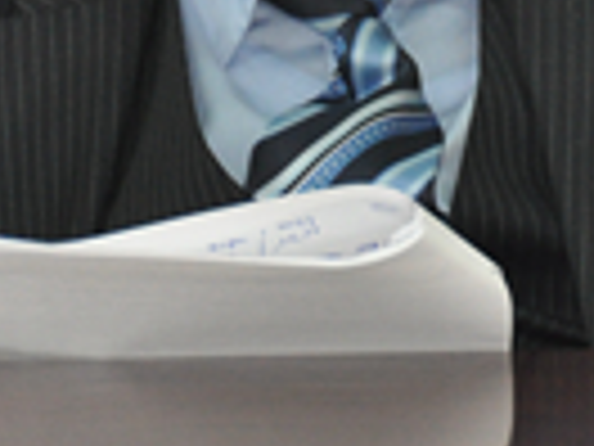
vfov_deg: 1.1
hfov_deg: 1.5
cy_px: -209
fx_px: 22445
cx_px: 292
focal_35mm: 1308
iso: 800
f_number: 5.6
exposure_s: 1/60
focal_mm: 200
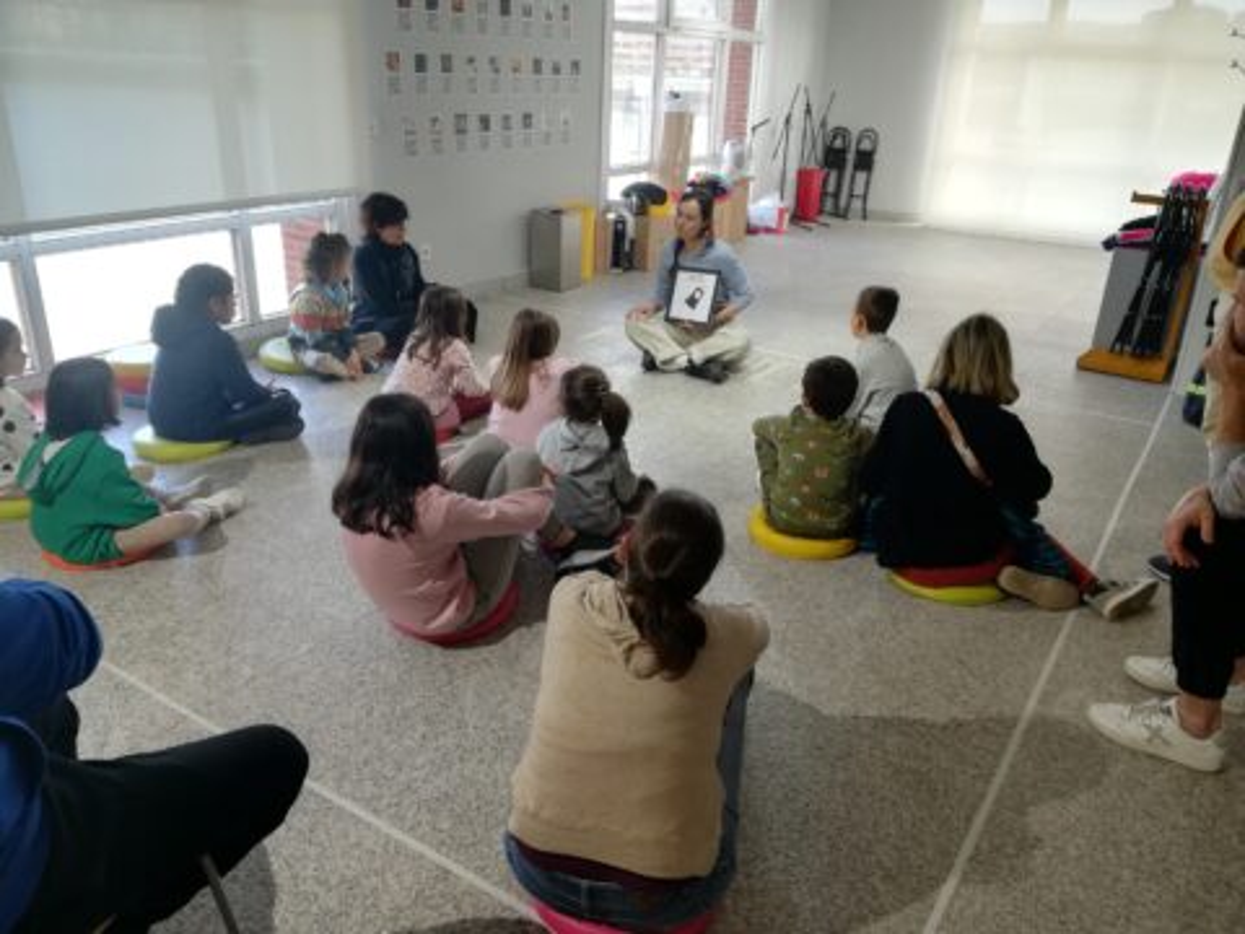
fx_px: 935
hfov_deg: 67.3
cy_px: 467
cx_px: 622
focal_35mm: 26
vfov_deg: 53.1
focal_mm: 3.83
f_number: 2.2
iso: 80
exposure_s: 1/50
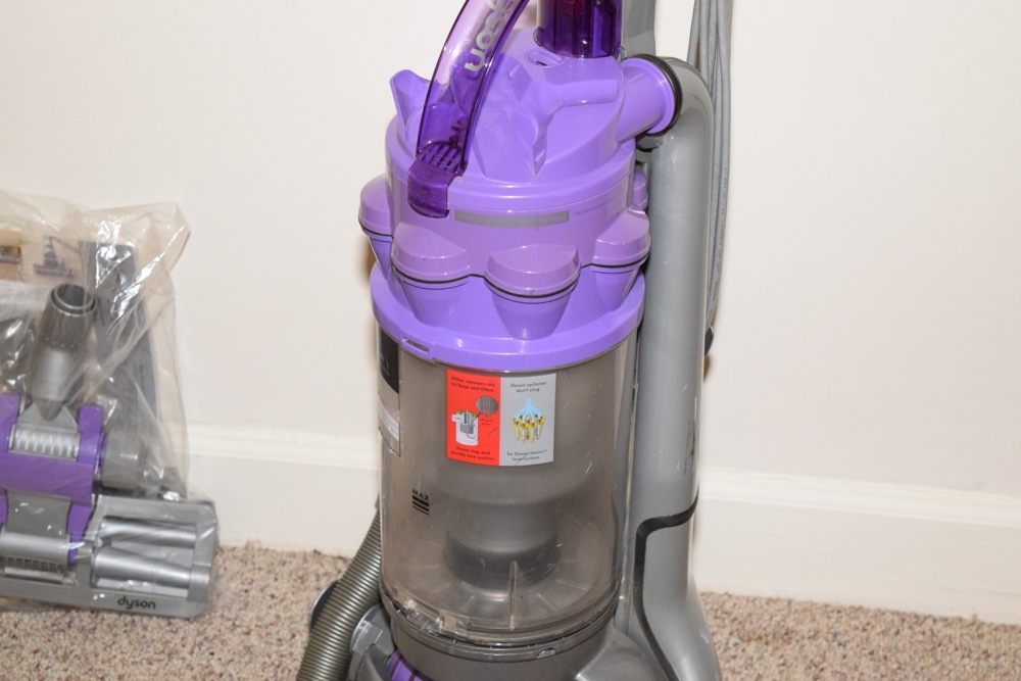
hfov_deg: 24.6
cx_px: 510
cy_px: 340
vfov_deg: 16.6
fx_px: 2340
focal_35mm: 82
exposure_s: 1/60
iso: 2000
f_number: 5.6
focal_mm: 55
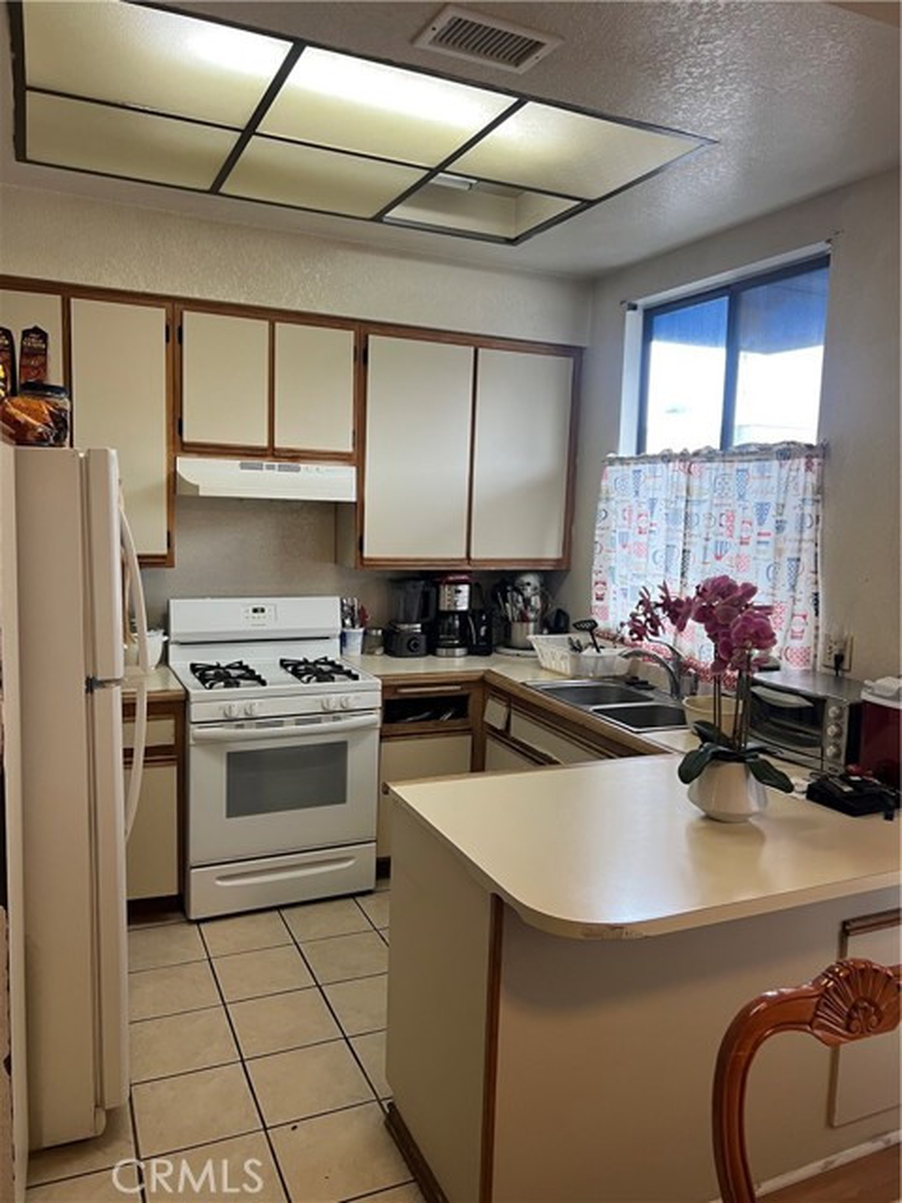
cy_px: 602
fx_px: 903
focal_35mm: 26
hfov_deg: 53.1
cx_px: 451
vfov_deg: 67.3
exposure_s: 1/60
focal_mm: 5.7
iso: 80
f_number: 1.5
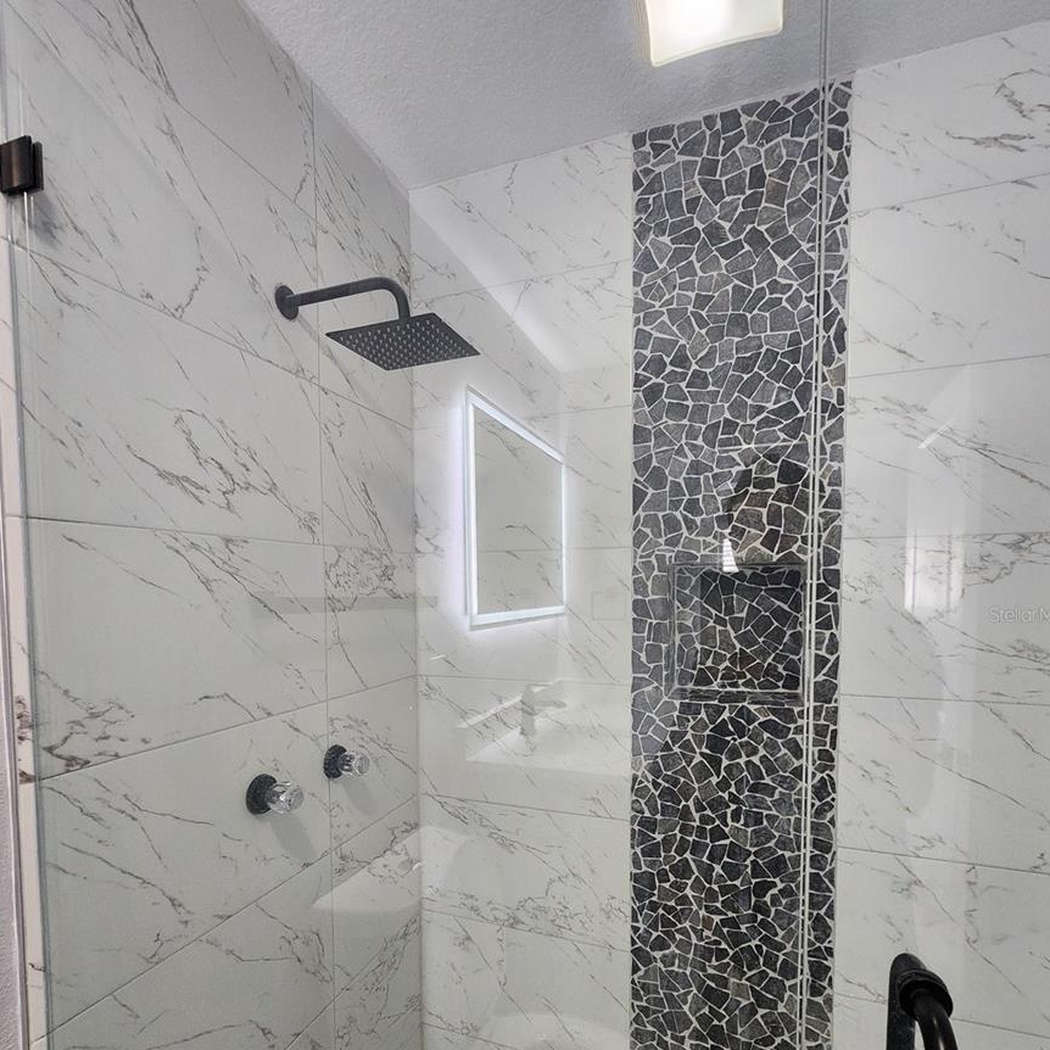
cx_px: 527
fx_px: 549
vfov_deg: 86.6
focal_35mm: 16
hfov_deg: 87.4
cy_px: 614
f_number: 2.2
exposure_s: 1/60
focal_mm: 2.2
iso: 250
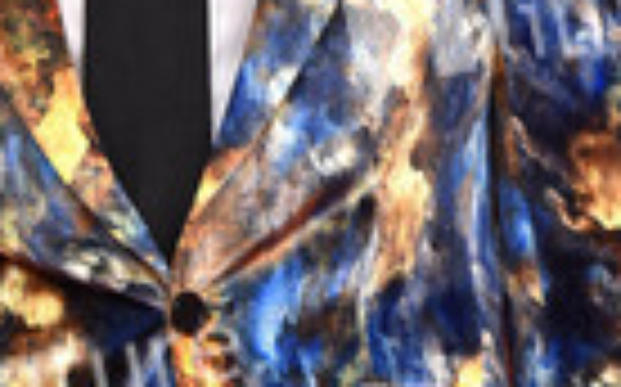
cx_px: 158
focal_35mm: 546
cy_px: -243
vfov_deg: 2.4
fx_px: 9233
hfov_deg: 3.9
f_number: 5.6
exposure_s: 1/200
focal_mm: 185
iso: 2000
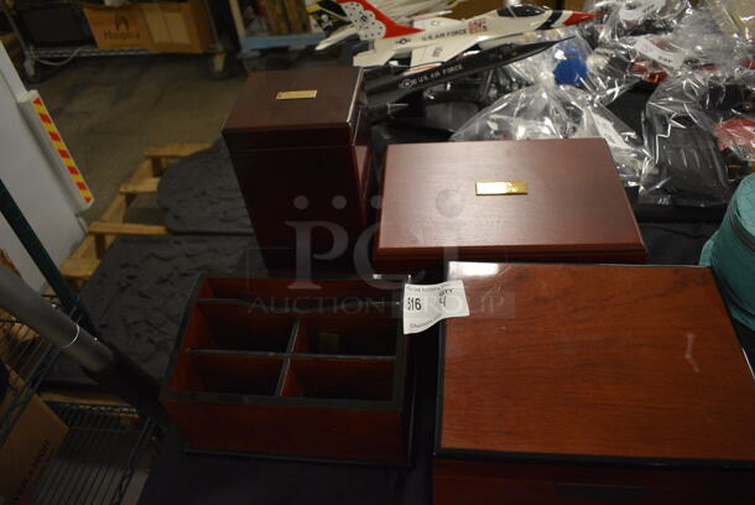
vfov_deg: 48.0
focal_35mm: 27
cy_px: 252
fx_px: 567
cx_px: 378
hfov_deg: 67.3
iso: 2500
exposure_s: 1/125
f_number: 3.5
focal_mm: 18
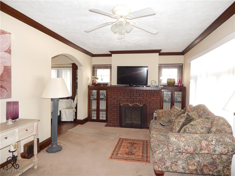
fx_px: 156
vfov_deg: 58.9
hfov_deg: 73.9
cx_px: 118
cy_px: 88
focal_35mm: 23
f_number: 3
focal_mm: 4
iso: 280
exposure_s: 1/30
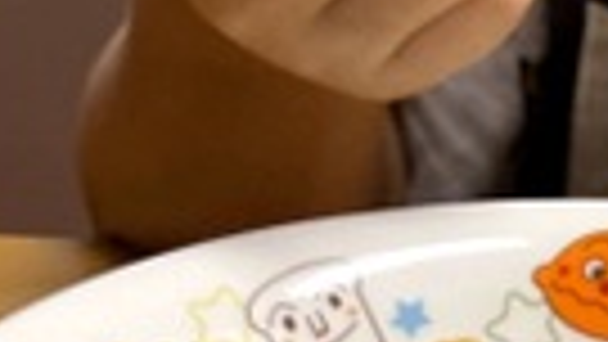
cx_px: 1036
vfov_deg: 5.8
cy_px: -387
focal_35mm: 202
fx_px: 3257
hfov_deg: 10.2
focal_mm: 6
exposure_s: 1/40
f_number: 2
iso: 500
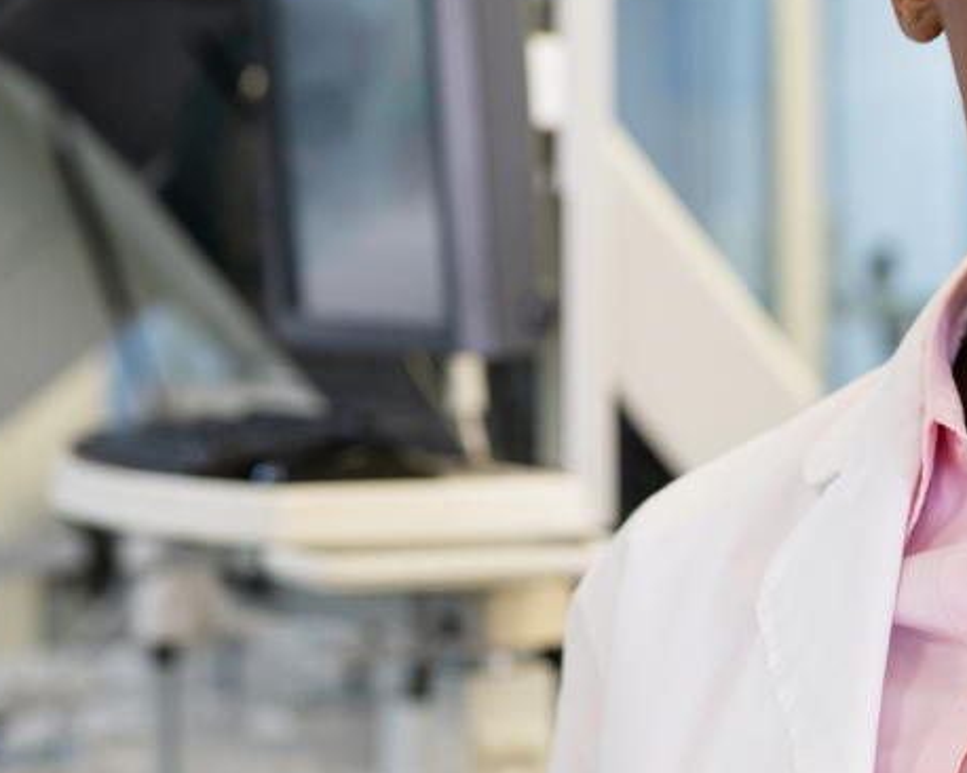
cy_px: 306
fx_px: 3519
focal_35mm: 123
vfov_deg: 12.5
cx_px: 831
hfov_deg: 15.5
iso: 800
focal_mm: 50
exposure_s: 1/125
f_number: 2.8
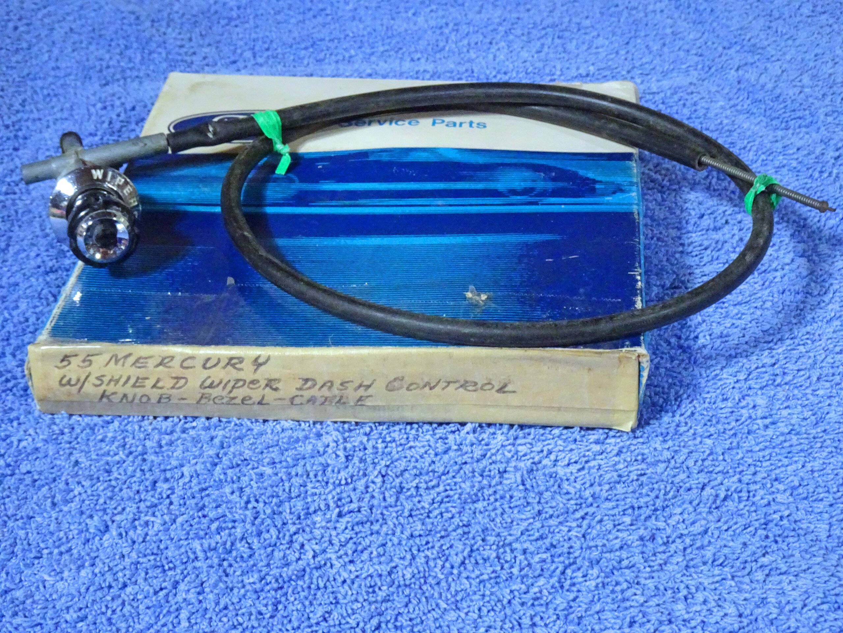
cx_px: 422
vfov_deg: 24.4
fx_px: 1461
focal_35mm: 60
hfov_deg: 32.2
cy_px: 316
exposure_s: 1/30
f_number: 4.5
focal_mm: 10.23
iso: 1600
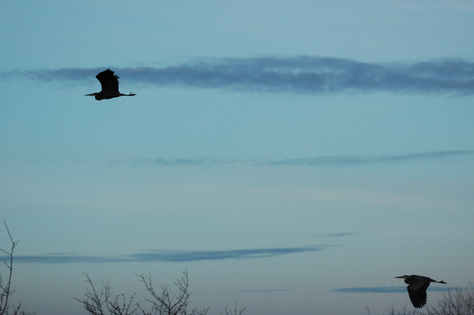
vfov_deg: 10.3
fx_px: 1757
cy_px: 161
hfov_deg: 15.4
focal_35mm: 134
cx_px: 245
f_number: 5.6
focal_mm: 85
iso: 400
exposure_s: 1/500
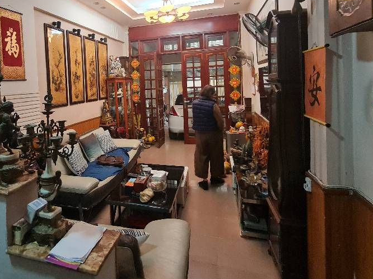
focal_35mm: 20
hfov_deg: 79.5
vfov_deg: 64.0
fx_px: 215
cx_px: 129
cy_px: 90
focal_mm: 2.2
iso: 500
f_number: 2.2
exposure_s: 1/33
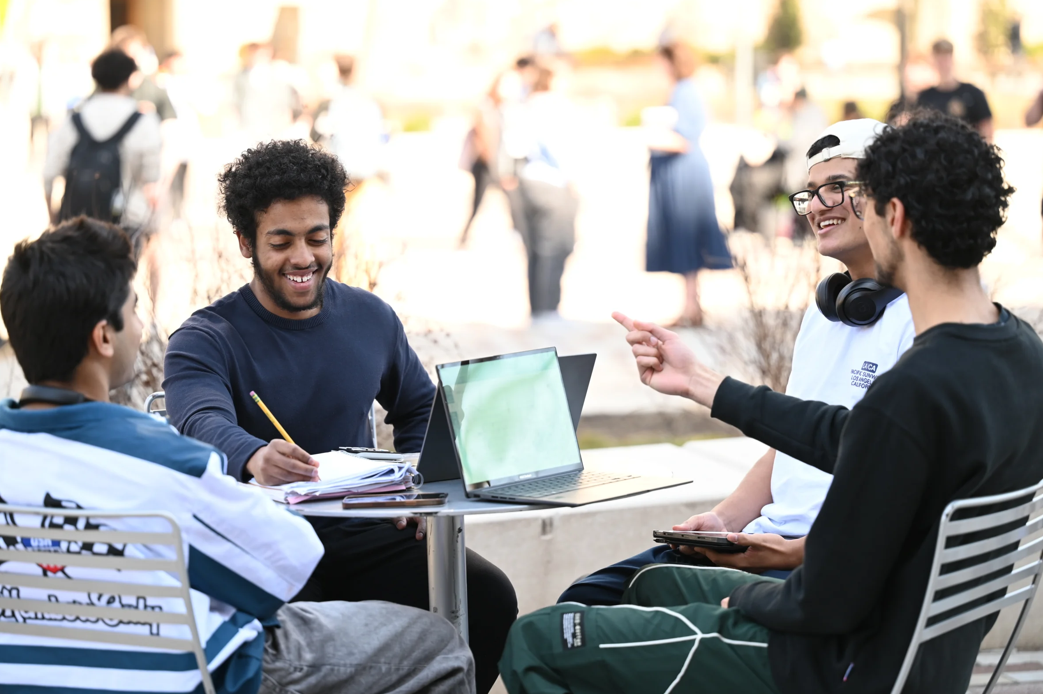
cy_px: 360
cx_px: 509
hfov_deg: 17.2
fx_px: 3445
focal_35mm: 119
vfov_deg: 11.5
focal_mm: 110
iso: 320
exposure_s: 1/500
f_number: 2.8
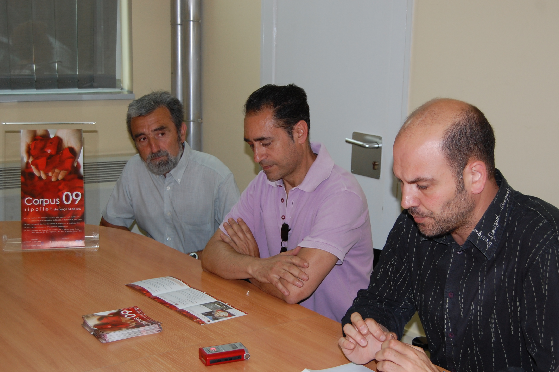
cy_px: 198
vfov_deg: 26.9
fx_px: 776
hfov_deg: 39.6
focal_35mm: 50
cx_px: 287
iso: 400
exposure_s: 1/60
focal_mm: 30
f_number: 4.2
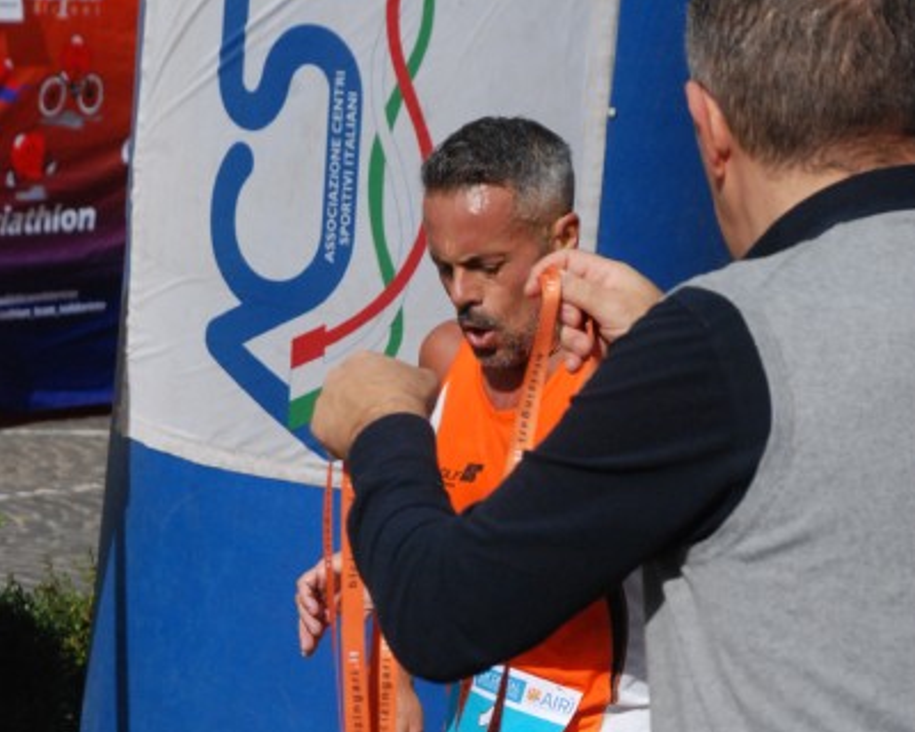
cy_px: 629
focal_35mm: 159
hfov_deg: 12.2
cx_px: 459
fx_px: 4298
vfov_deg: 9.7
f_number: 9
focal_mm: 75
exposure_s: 1/2000
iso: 1000
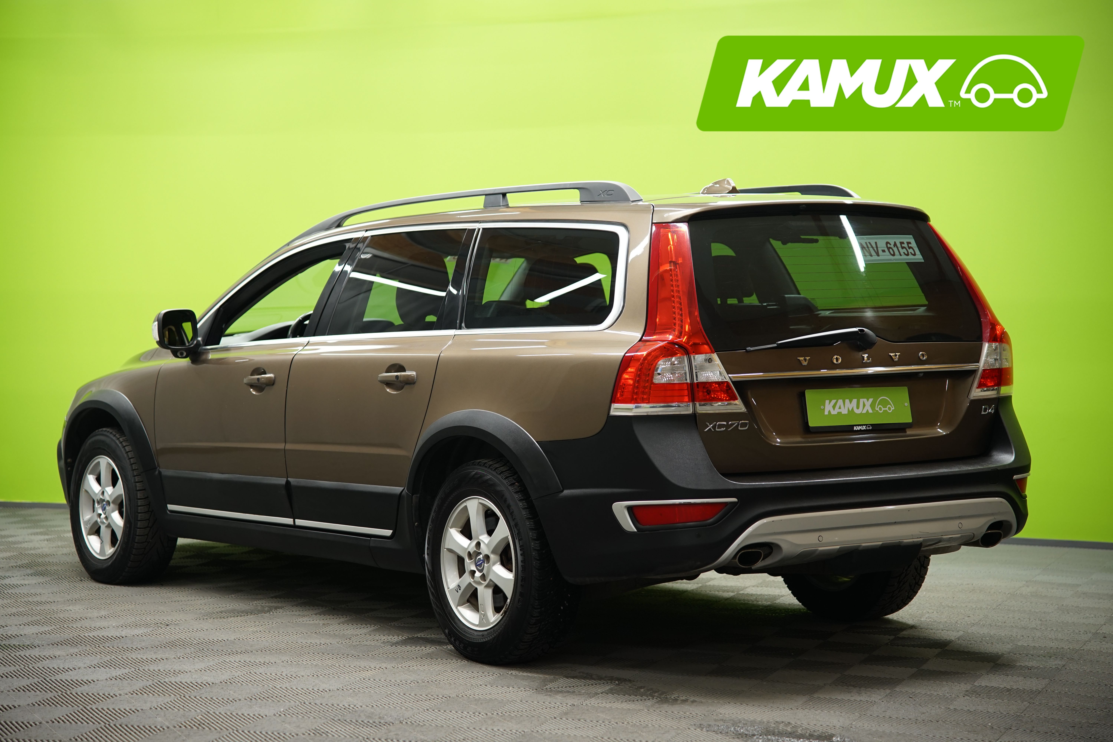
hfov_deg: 27.7
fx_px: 2257
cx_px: 556
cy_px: 371
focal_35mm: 73
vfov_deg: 18.7
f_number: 2.8
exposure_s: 1/30
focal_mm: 73
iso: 500
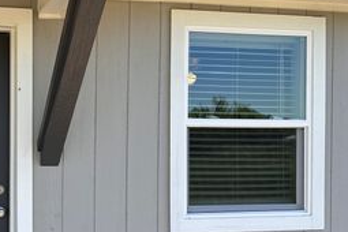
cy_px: 151
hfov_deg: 36.9
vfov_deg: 27.4
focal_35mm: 49
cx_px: 15
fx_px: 474
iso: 80
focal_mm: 6.86
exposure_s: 1/1587
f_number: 1.78
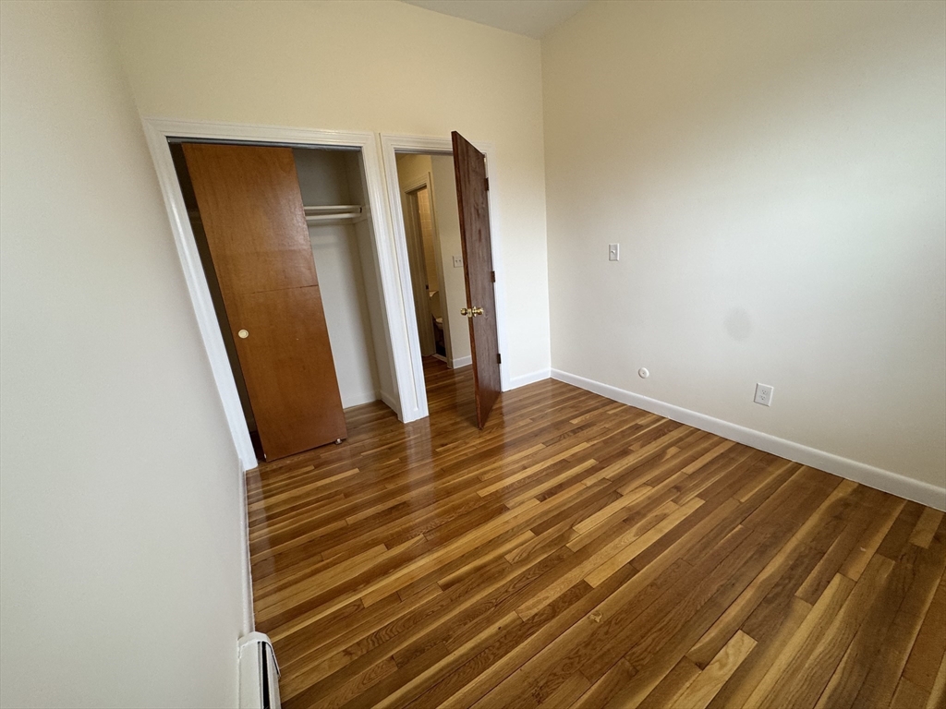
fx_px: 383
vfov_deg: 85.7
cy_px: 354
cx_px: 473
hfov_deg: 102.1
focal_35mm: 14
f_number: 2.2
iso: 160
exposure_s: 1/120
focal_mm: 2.22
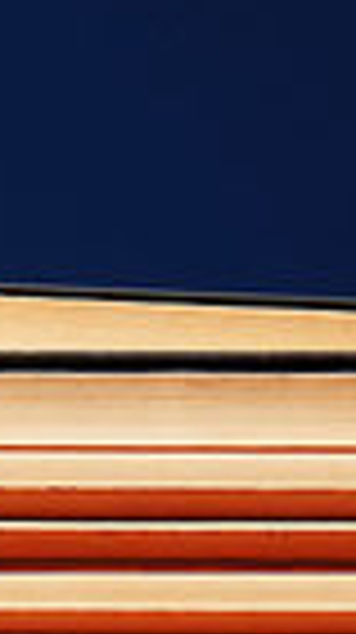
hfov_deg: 3.2
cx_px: -879
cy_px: 798
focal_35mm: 370
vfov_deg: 5.8
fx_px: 6228
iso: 200
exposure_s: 1/350
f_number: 10
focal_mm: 55
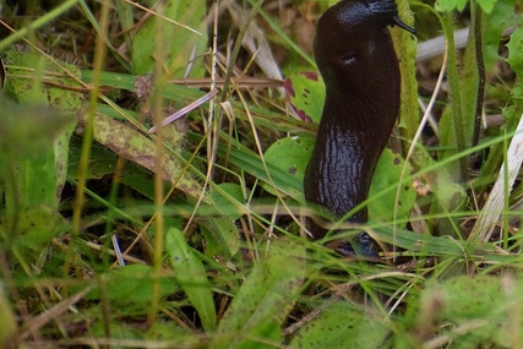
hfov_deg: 3.3
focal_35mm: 629
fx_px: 9141
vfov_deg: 2.2
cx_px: 743
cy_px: -27
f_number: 5.3
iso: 1000
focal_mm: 210
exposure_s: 1/500
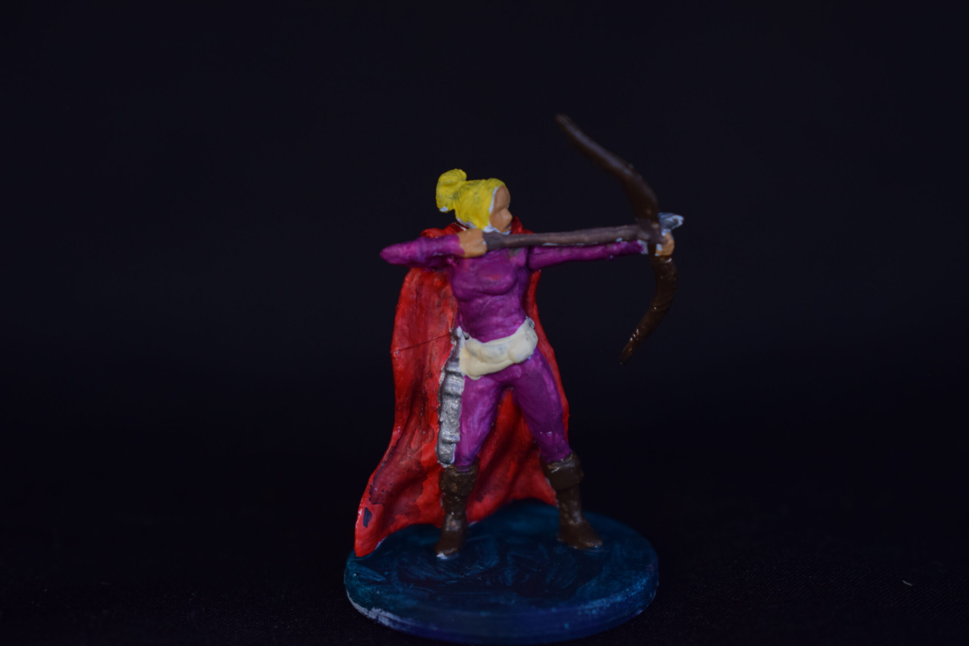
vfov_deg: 16.6
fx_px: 2221
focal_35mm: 82
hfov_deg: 24.6
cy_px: 323
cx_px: 484
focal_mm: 55
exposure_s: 1/30
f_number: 5.6
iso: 400
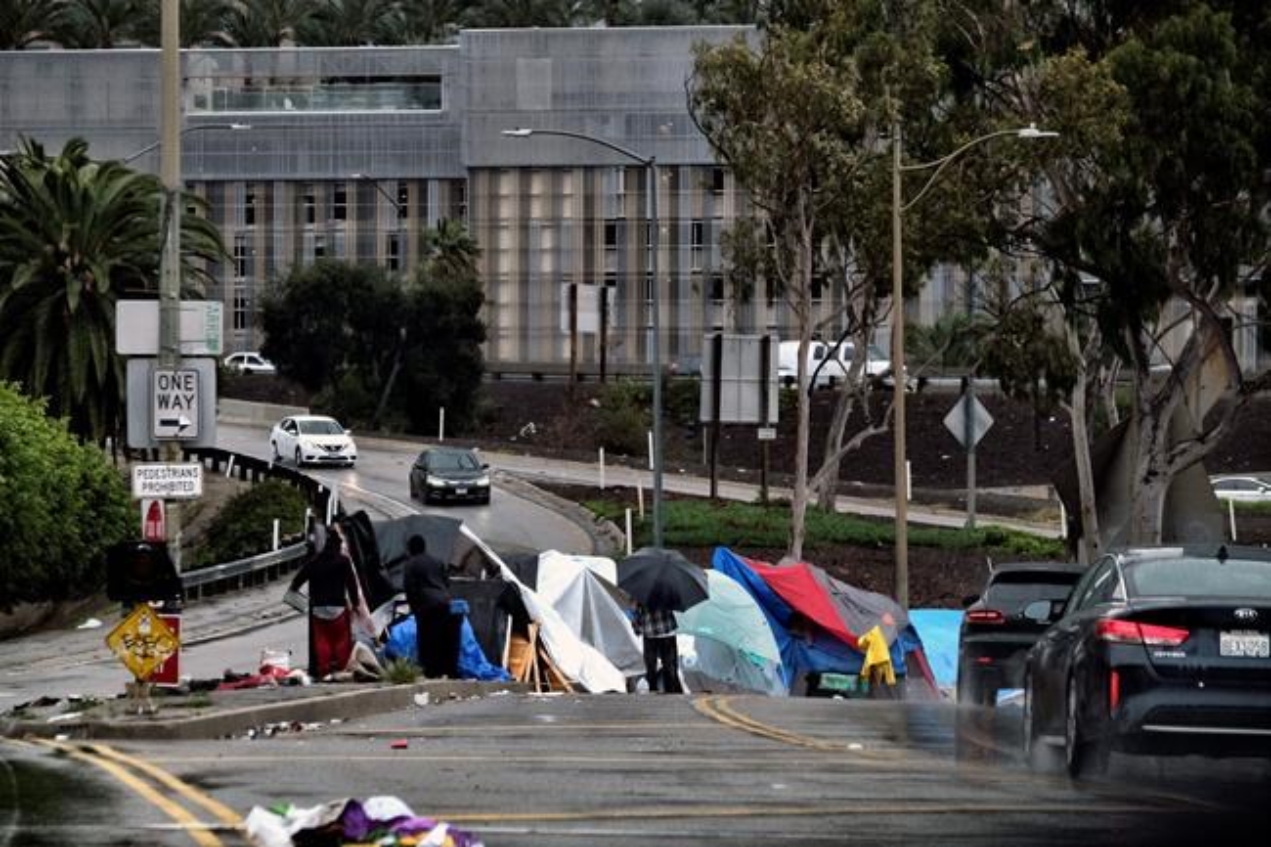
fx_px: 5612
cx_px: 636
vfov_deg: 8.6
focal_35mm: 159
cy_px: 424
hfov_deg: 12.9
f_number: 5.6
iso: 2500
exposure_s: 1/1000
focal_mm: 106
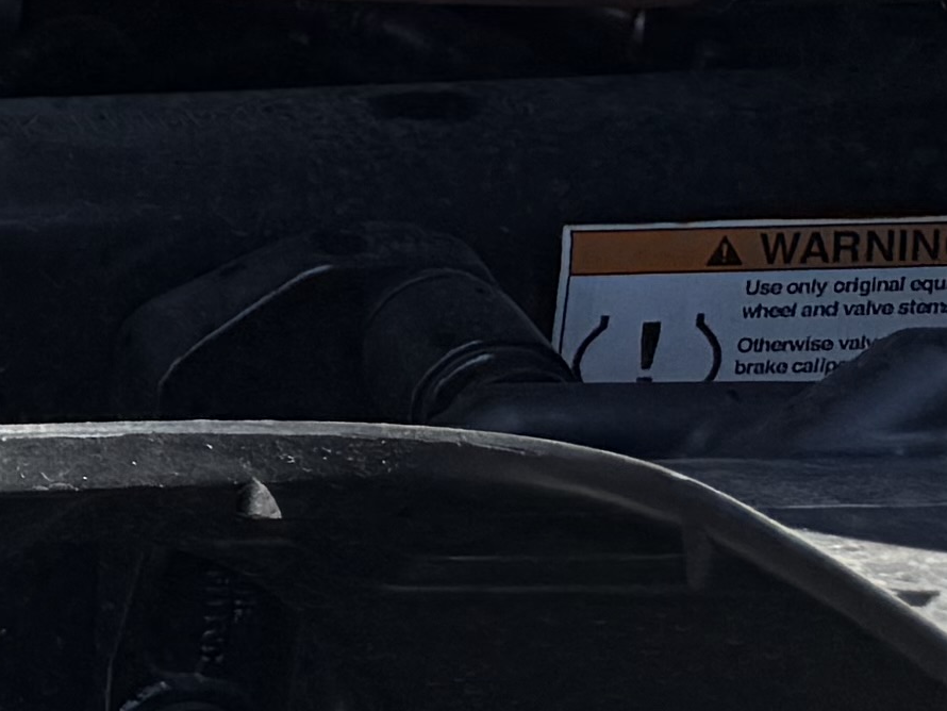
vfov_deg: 8.9
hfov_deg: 10.4
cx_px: -1602
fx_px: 4214
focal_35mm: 154
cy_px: -858
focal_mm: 6.76
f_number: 1.78
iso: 80
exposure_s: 1/2445
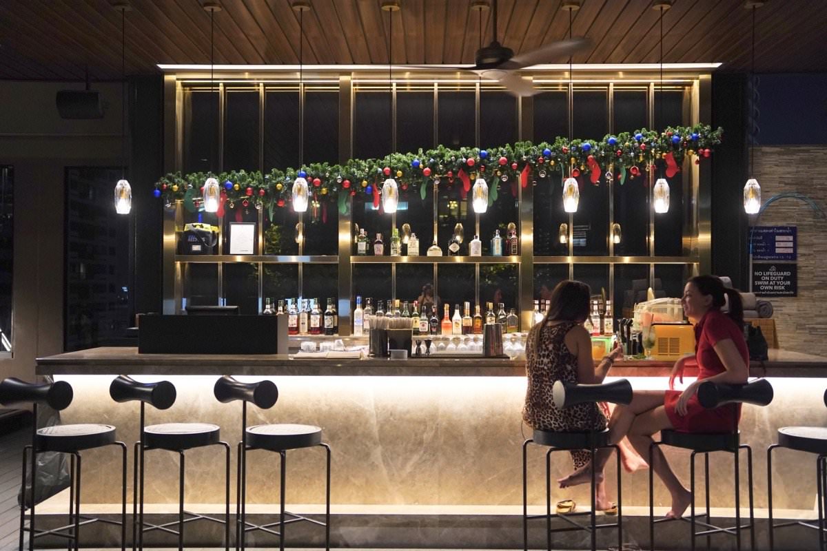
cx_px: 414
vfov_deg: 32.7
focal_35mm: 41
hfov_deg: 47.5
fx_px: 939
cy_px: 276
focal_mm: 40.9
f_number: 2.8
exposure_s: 1/160
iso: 3200
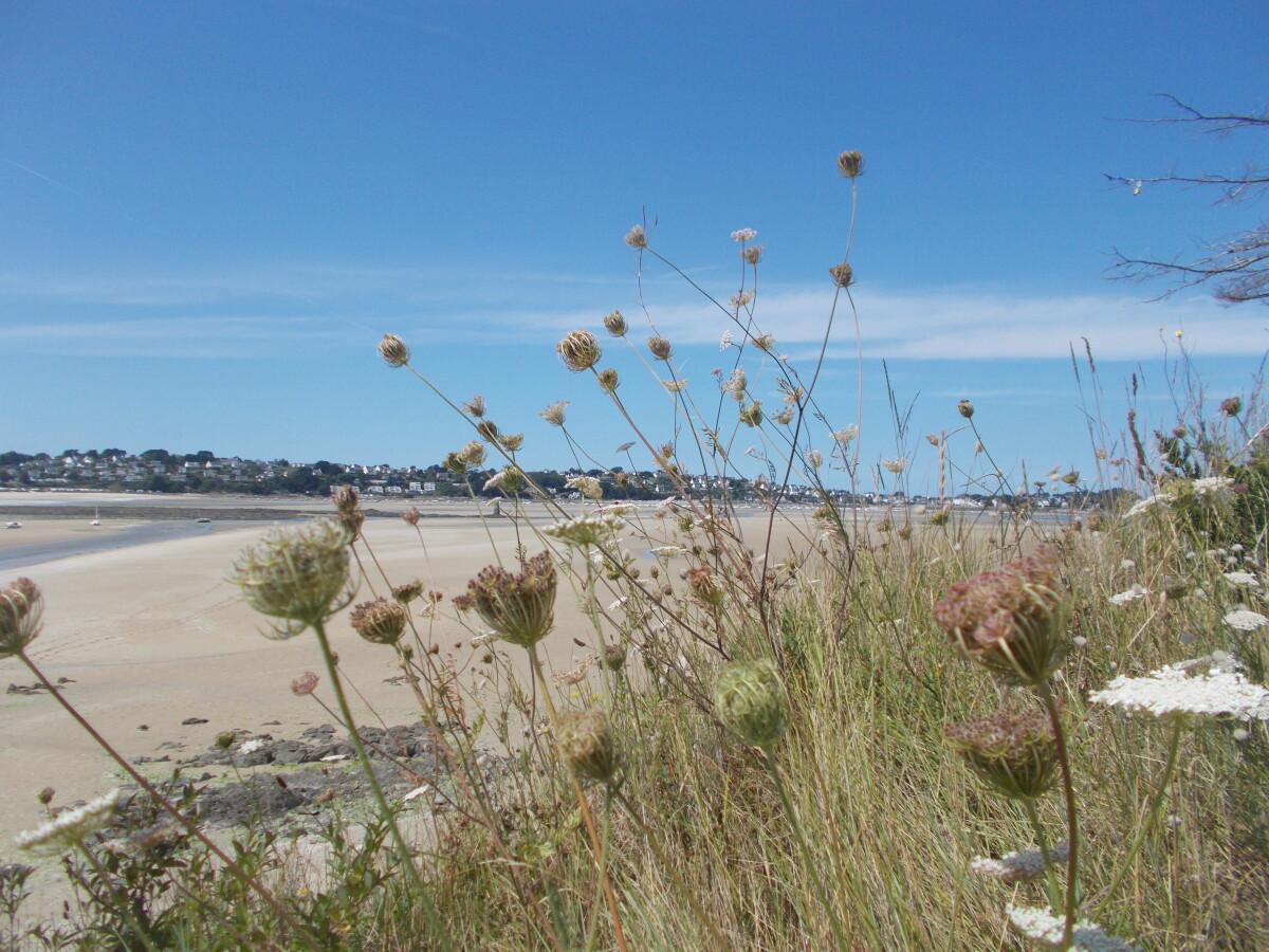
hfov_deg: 67.3
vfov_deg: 53.1
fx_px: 953
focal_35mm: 26
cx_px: 634
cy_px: 476
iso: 80
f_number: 8
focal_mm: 4.6
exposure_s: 1/200
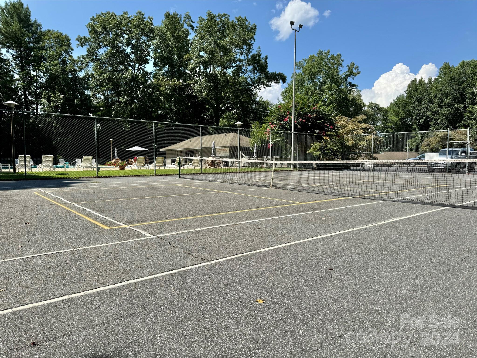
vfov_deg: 56.8
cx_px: 238
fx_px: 331
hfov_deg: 71.6
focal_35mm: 24
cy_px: 179
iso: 80
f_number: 1.78
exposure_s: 1/4049
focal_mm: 6.76
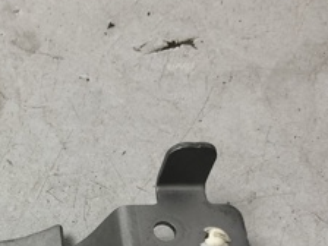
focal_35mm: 80
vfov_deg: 17.7
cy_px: 283
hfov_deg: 23.5
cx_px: 10
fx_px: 758
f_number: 1.8
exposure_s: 1/33
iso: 32
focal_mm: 4
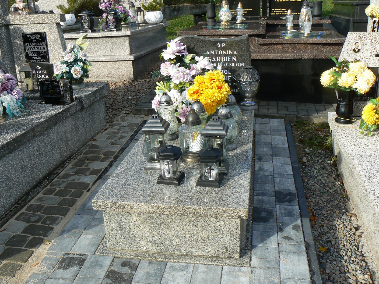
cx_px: 190
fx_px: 394
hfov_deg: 51.4
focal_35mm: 36
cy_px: 142
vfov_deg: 39.7
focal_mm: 6
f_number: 5.6
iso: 80
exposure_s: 1/250
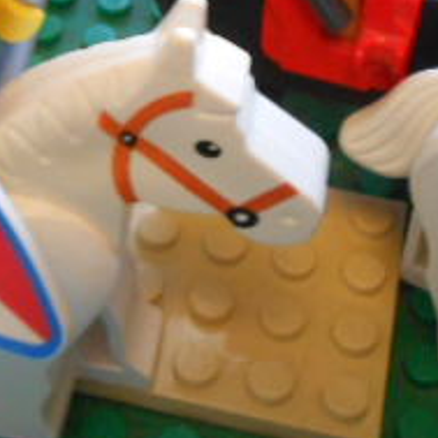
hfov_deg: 19.3
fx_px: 1288
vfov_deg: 18.5
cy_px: -46
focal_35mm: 90
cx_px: 162
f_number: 3.8
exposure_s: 1/4
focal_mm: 5.3
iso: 400
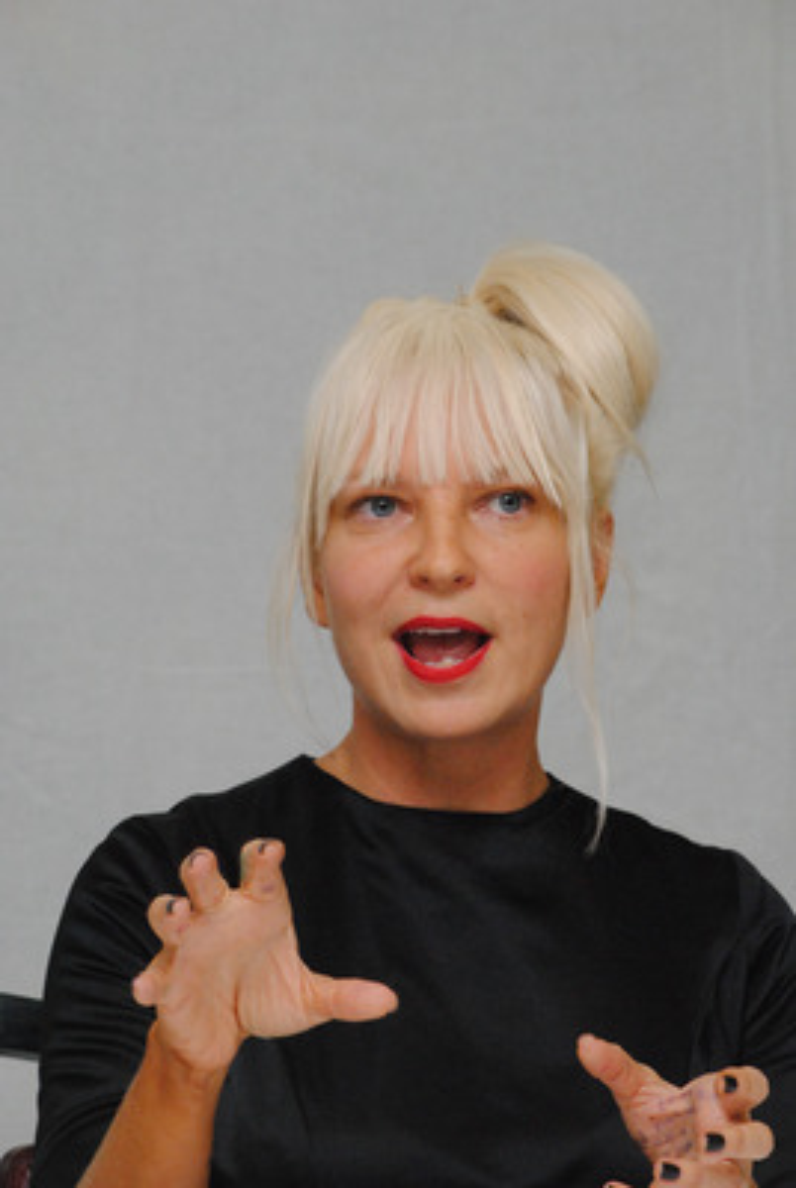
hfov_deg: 8.3
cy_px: 594
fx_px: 5453
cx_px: 398
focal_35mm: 165
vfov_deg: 12.4
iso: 1600
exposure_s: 1/160
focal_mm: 110
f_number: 9
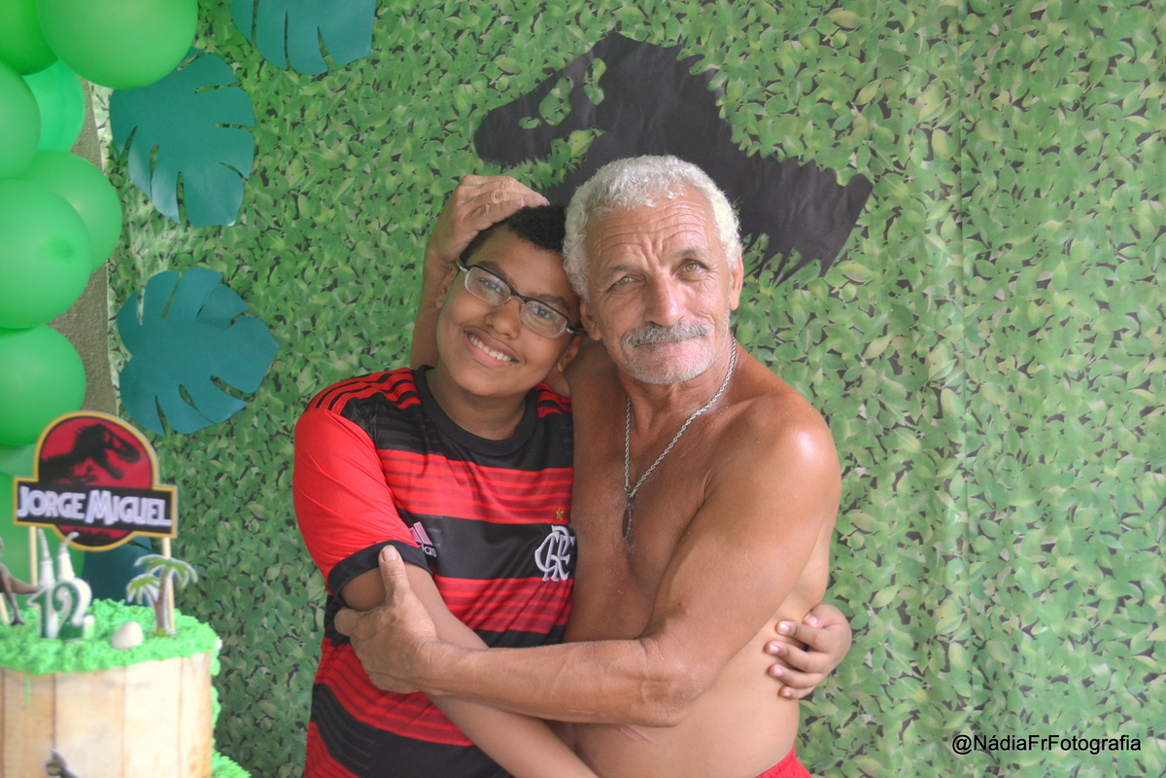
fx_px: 1263
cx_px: 583
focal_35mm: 39
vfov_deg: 34.2
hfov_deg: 49.6
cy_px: 389
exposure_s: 1/15
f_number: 4.2
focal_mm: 26
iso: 500
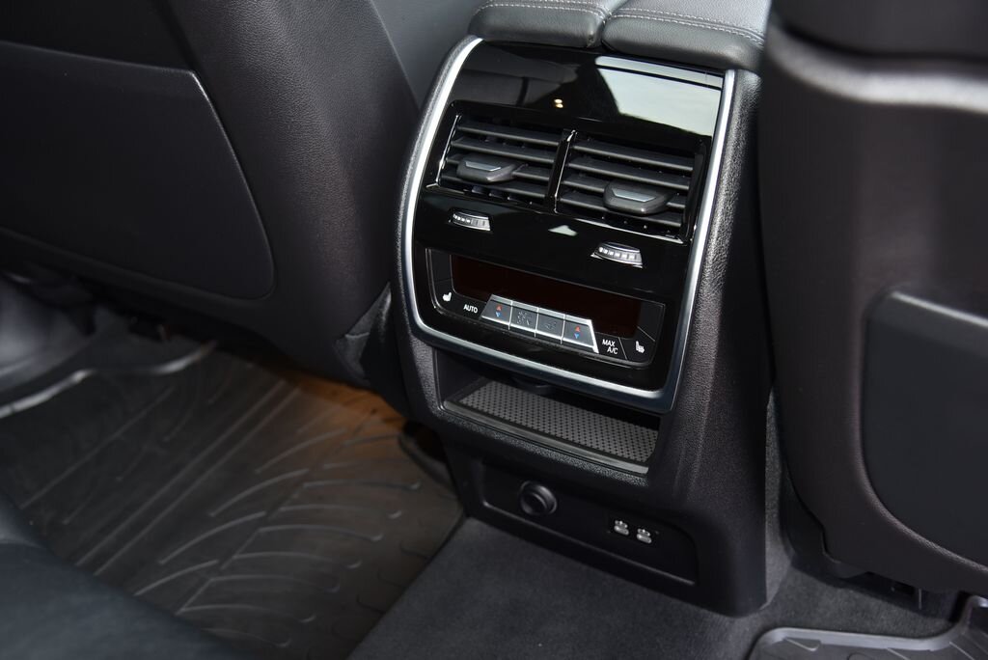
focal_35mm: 40
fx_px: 1098
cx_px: 494
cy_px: 330
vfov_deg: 33.4
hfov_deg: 48.4
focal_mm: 40
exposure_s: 1/60
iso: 500
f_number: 4.5
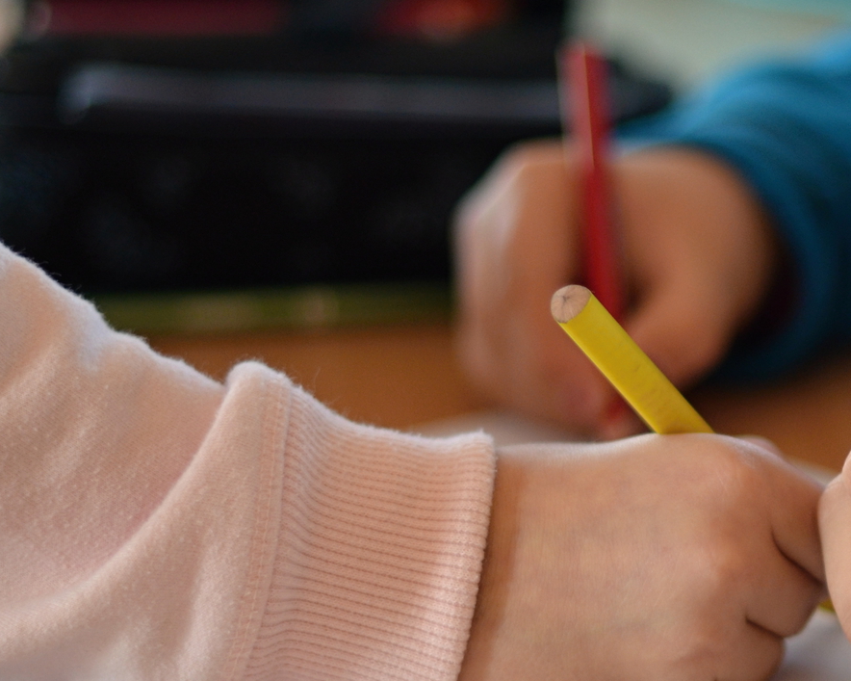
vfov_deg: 9.7
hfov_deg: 11.9
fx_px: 4004
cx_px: 950
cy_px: 489
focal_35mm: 159
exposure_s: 1/500
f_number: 1.6
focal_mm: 50
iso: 400
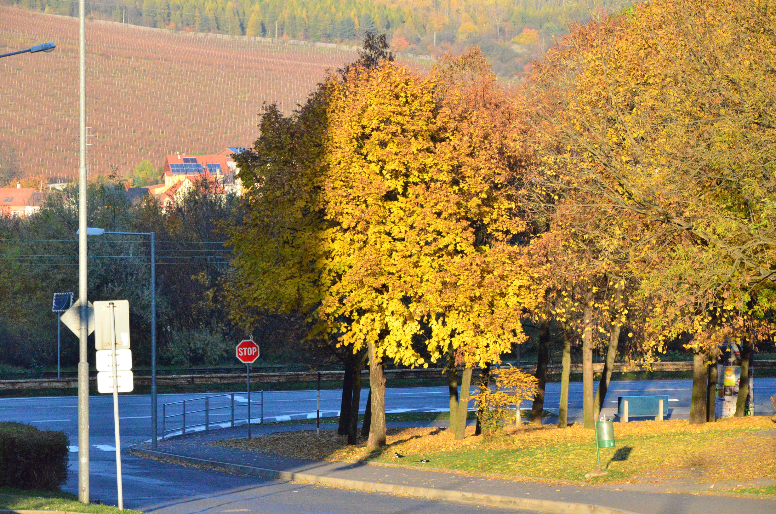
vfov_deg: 8.7
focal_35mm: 158
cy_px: 257
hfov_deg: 13.1
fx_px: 3388
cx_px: 388
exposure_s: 1/1600
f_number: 10
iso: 6400
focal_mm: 105
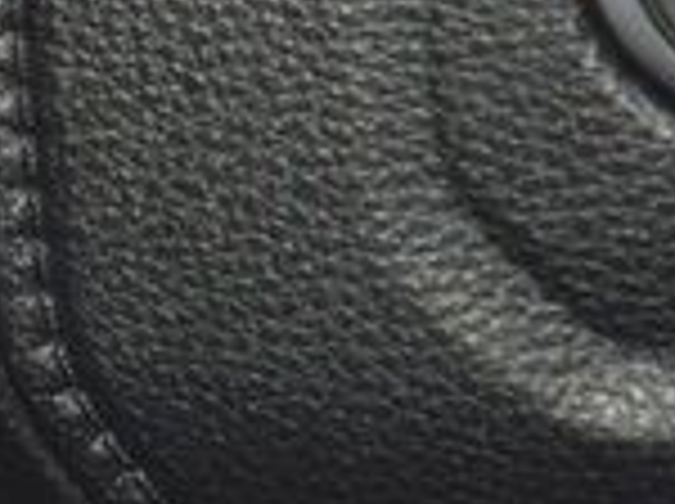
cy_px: 38
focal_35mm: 432
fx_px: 8410
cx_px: -531
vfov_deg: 3.4
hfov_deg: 4.5
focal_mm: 70
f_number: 8
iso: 100
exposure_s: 1/125
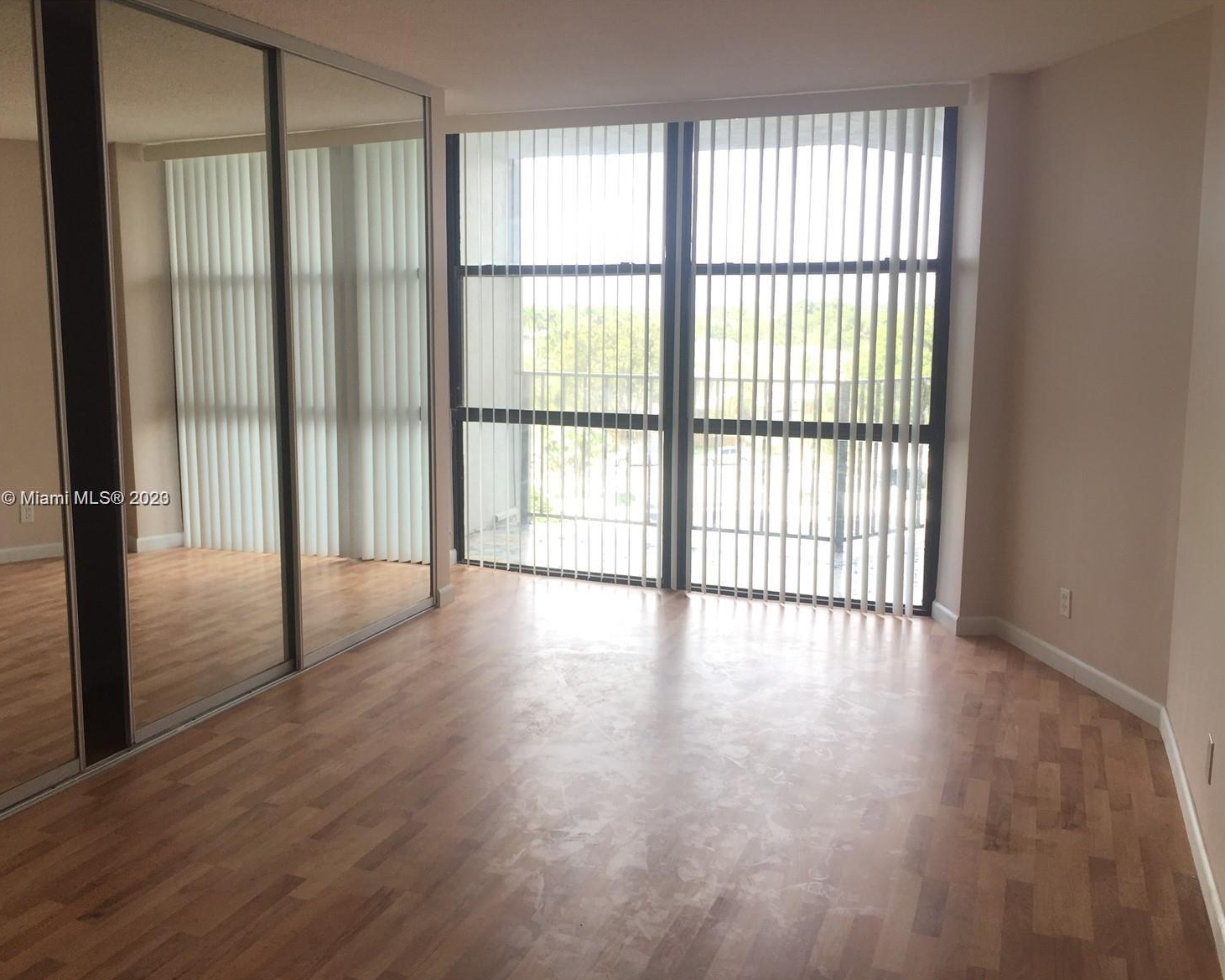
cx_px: 572
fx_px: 1124
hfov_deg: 57.1
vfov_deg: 47.1
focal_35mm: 31
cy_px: 500
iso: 32
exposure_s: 1/120
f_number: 2.2
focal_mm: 4.15
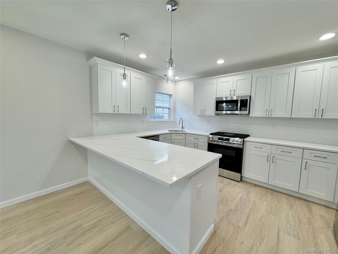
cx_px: 169
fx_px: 137
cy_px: 127
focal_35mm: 14
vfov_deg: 85.7
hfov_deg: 102.1
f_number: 2.2
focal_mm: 2.22
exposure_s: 1/120
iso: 80
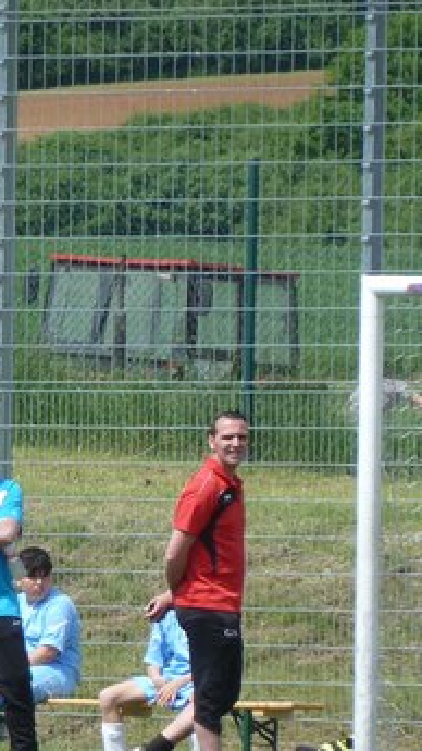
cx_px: -122
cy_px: 556
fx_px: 13212
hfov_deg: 1.8
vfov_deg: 3.3
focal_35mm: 664
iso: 80
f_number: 4.9
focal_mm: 49.2
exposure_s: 1/320
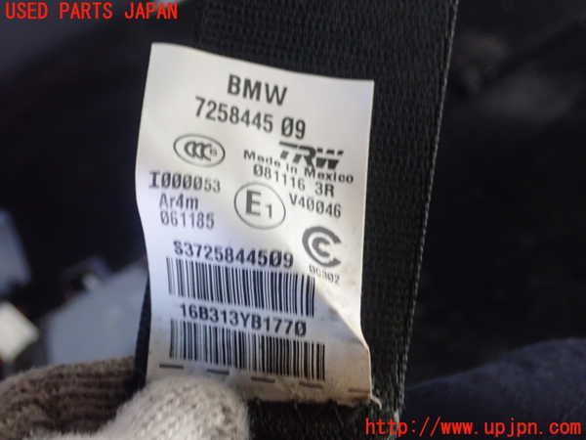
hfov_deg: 36.2
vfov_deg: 27.5
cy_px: 220
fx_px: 897
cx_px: 293
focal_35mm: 53
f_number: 3.4
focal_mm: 9.61
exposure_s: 1/25
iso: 800
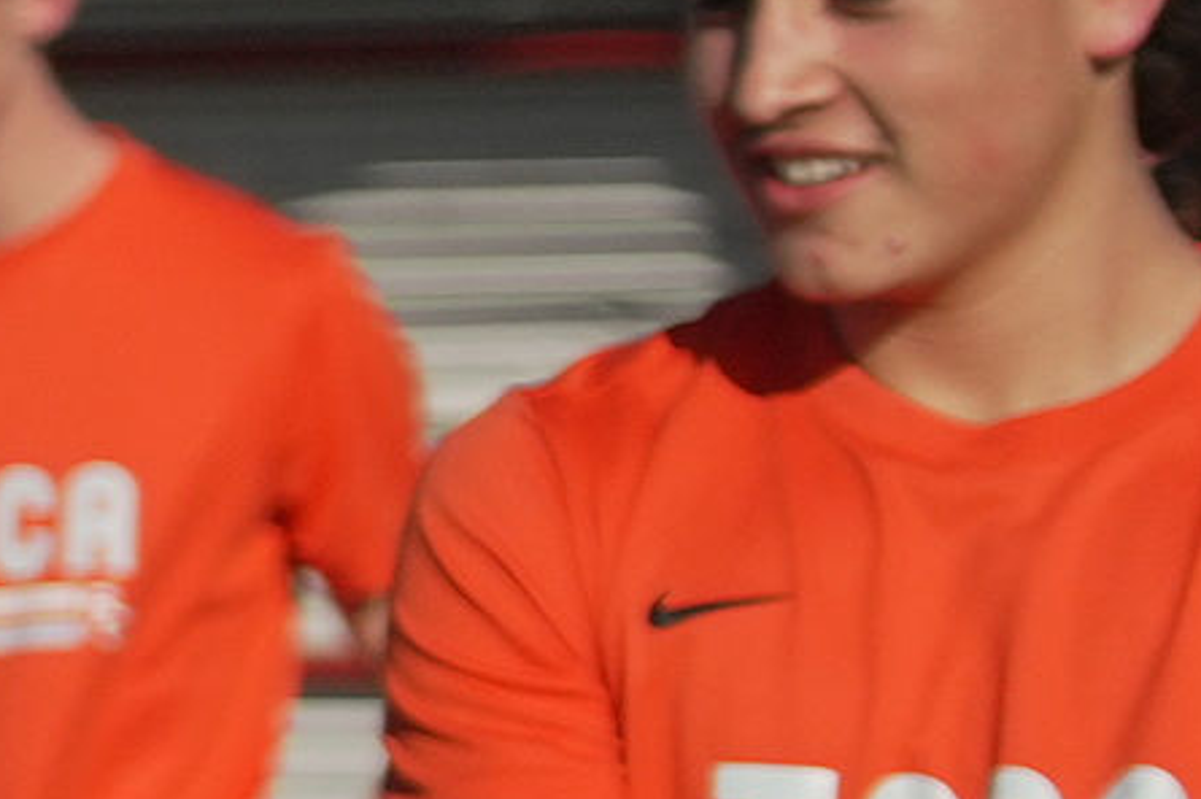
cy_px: 483
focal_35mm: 335
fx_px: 11167
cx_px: -2089
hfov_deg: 5.8
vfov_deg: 4.1
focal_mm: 32
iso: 250
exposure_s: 1/400
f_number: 1.8
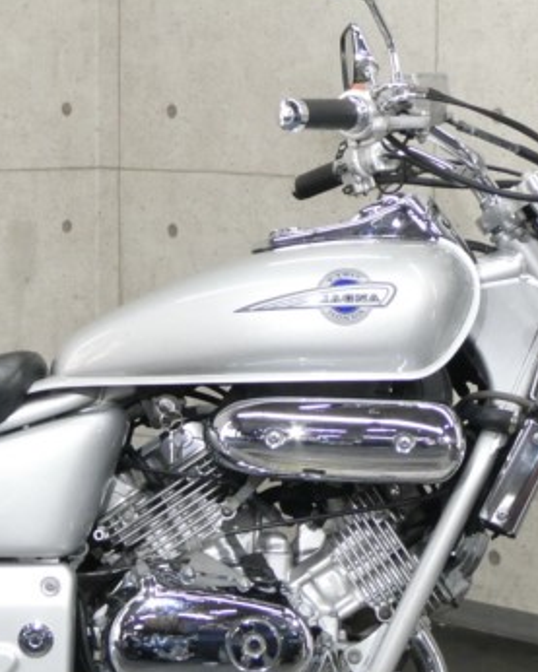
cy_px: 383
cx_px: 218
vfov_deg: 17.9
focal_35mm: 107
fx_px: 2129
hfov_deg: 14.4
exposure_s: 1/80
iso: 400
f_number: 3.7
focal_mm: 6.7
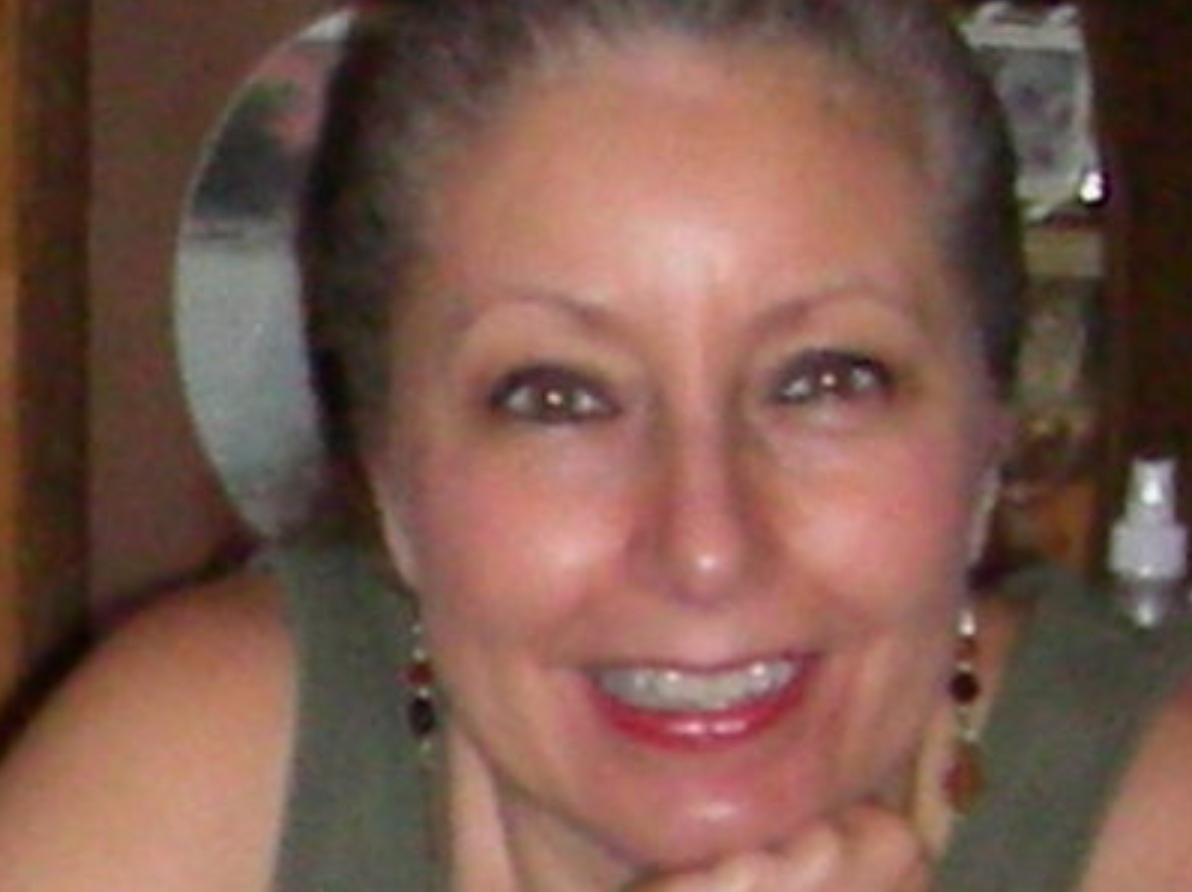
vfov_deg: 33.6
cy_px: 468
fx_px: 1480
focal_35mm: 43
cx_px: 590
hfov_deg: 43.9
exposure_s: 1/60.1
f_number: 3.5
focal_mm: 6.3
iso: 200
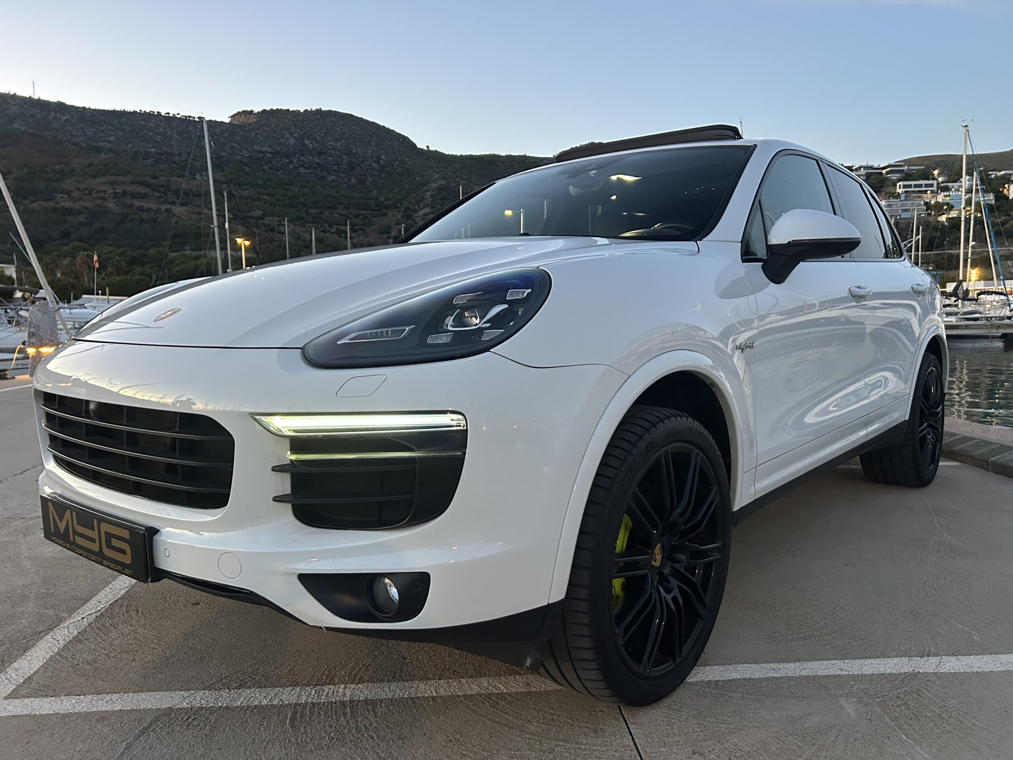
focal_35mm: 26
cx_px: 506
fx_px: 761
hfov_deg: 67.3
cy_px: 380
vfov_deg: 53.1
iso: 400
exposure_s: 1/60
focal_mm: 5.7
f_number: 1.5
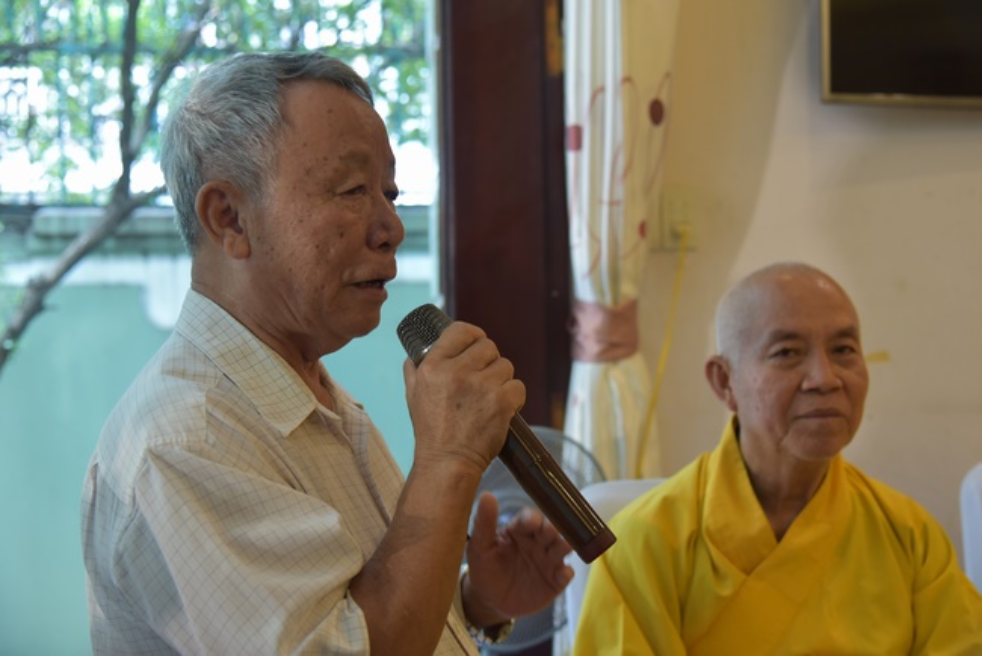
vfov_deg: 28.1
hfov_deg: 41.1
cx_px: 491
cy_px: 328
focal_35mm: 48
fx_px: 1310
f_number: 4
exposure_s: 1/60
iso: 900
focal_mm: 48
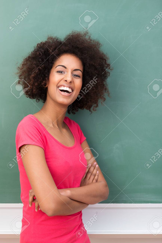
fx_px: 843
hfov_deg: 11.0
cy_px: 122
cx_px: 81
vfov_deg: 16.4
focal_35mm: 125
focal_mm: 125
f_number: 3.2
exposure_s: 1/160
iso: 100
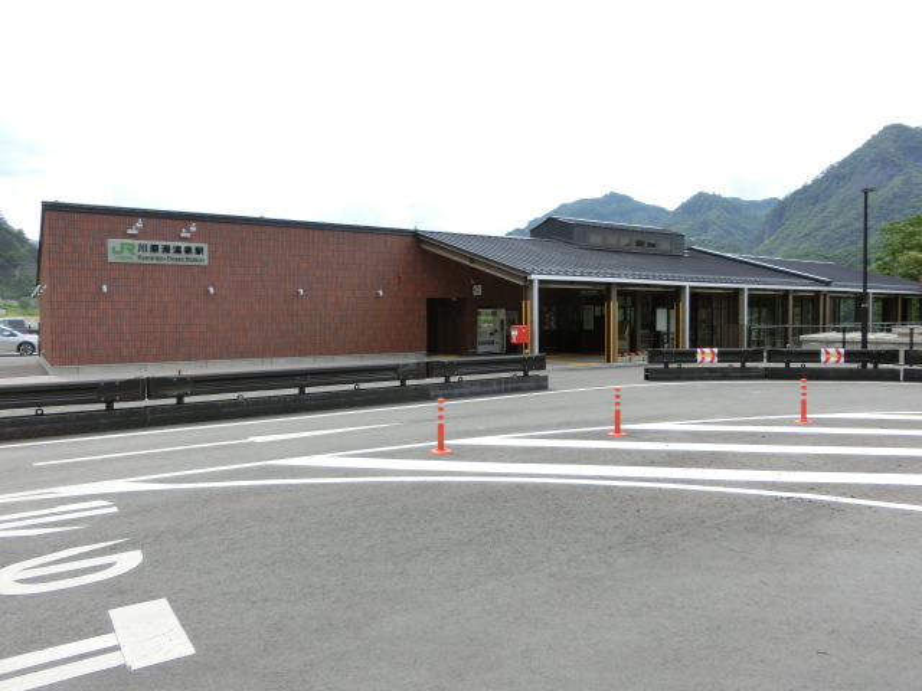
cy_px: 346
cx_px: 461
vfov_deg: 54.9
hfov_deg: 69.4
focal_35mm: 25
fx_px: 666
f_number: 3.5
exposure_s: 1/640
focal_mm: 4.5
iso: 80
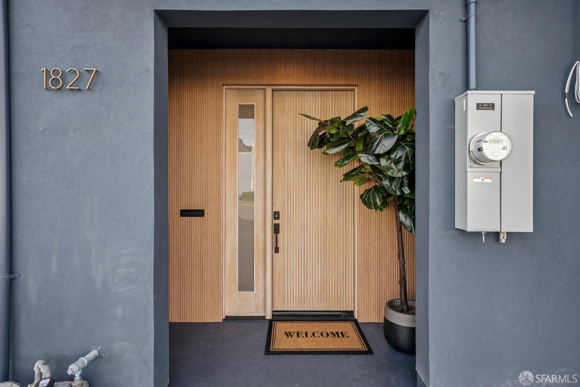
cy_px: 194
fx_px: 290
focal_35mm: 18
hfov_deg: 90.0
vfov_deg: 67.4
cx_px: 290
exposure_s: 1/200
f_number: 8
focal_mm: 18
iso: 640
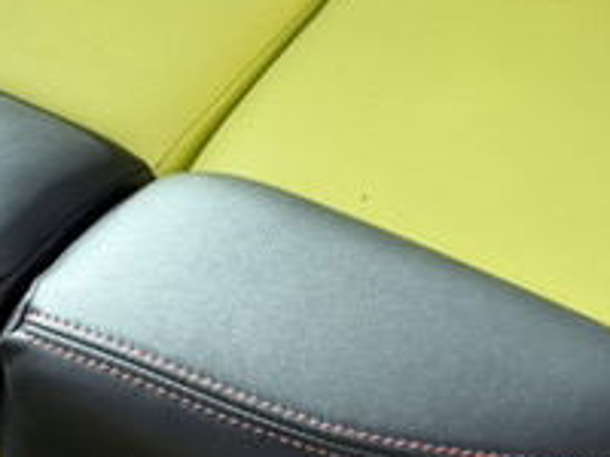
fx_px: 2538
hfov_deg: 13.6
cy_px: -302
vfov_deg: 9.9
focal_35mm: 144
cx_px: 61
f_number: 1.78
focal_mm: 6.76
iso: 80
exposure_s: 1/1464
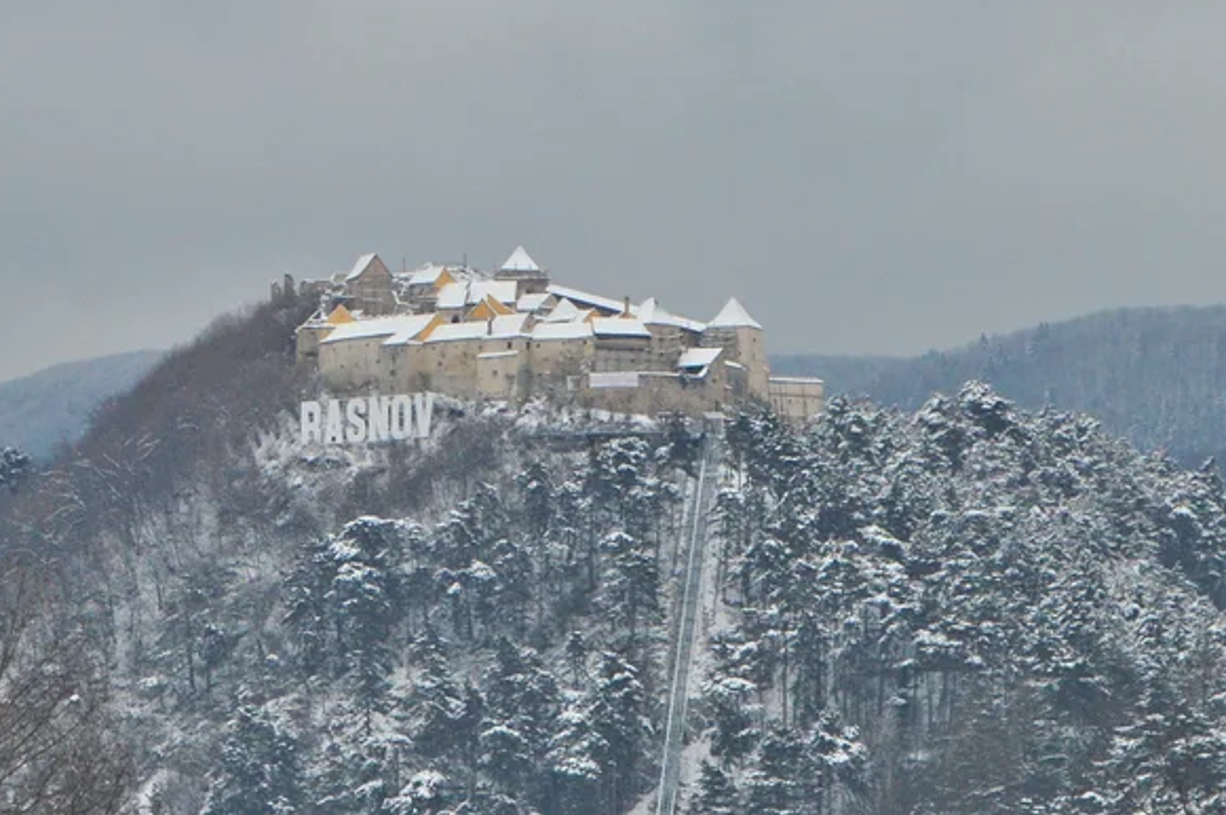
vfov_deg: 12.0
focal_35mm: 114
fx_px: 3867
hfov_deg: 18.0
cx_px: 601
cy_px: 266
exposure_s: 1/80
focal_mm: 55
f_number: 5.6
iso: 400
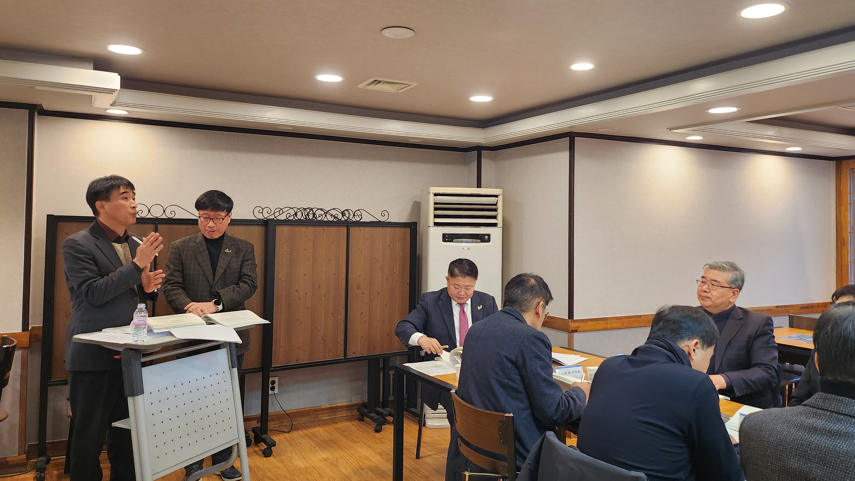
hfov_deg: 69.9
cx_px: 436
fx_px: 612
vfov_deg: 42.7
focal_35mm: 27
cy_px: 201
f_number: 1.8
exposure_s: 1/120
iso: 250
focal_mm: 5
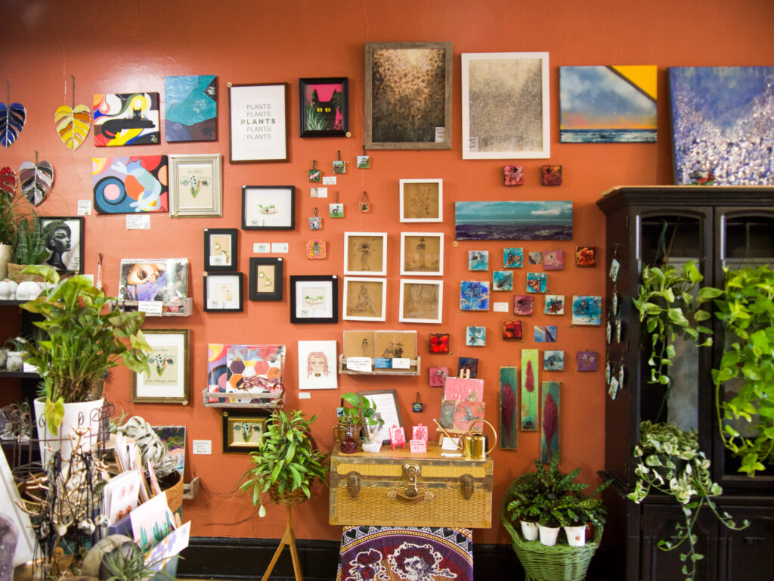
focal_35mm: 29
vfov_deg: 48.2
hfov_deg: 61.7
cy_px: 290
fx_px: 648
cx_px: 387
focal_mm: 14
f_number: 3.5
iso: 800
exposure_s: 1/25
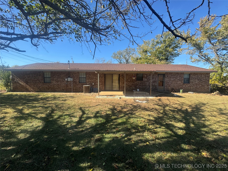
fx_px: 92
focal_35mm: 14
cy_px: 86
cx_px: 114
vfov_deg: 85.7
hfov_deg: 102.1
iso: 40
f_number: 2.2
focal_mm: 2.22
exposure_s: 1/840
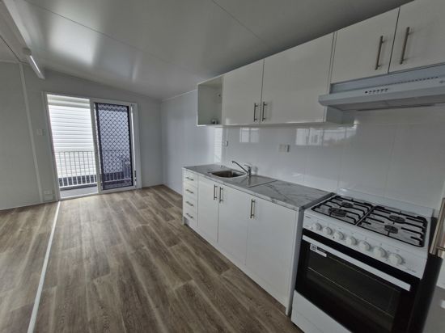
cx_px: 222
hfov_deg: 106.2
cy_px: 166
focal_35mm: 13
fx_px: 167
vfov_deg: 89.9
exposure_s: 1/105
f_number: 2.2
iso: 50
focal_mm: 1.74
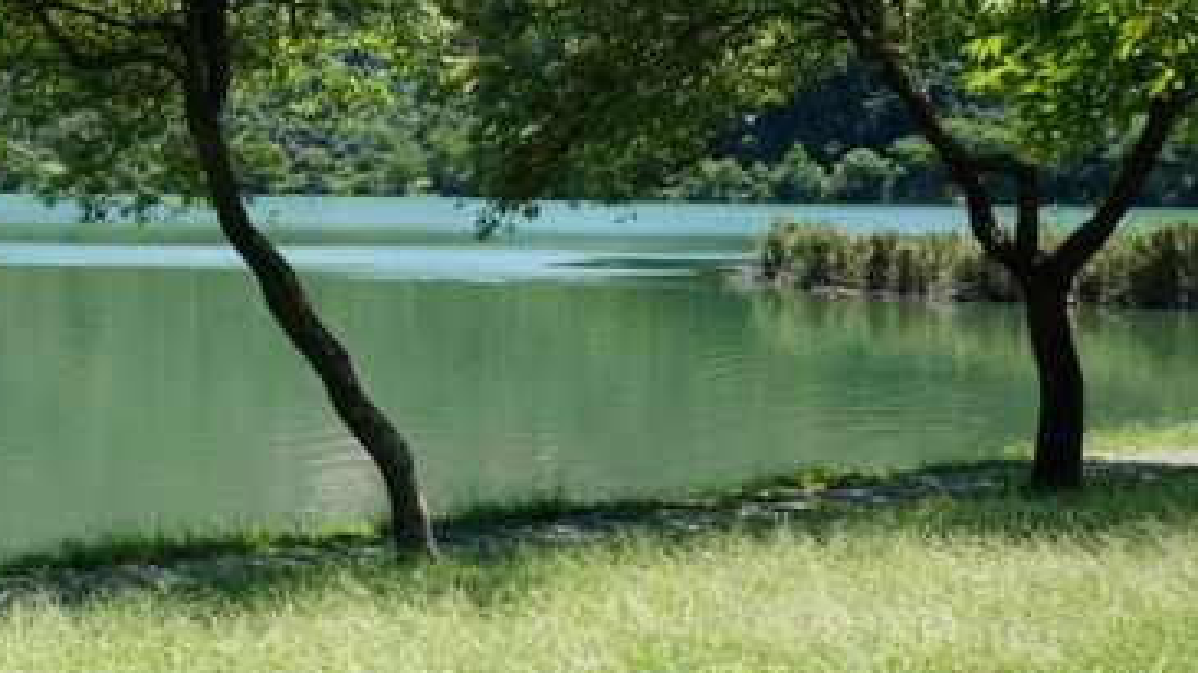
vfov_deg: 18.2
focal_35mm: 66
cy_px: 264
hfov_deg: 30.7
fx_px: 2096
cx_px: 164
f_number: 16
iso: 640
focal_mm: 24
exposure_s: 1/250
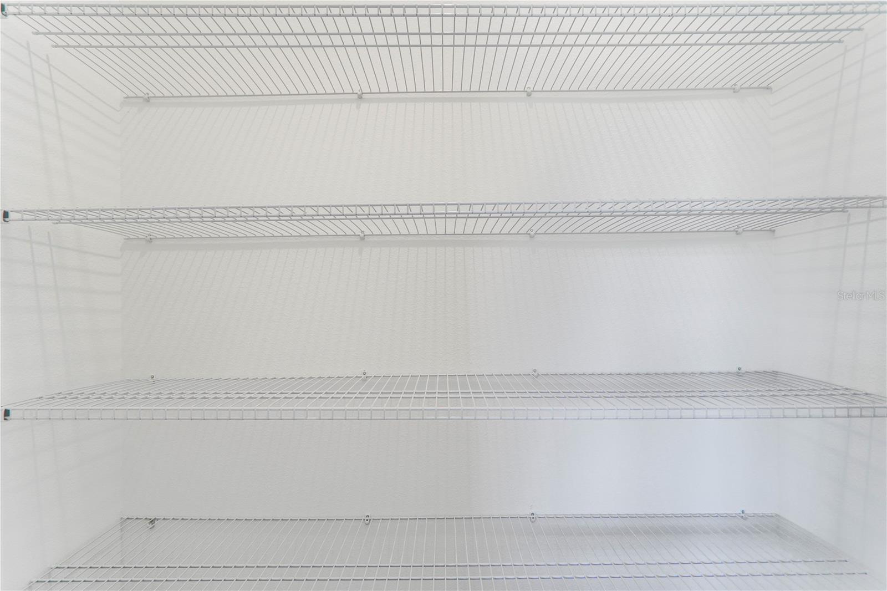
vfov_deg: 67.4
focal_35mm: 18
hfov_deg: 90.0
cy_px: 296
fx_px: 443
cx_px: 444
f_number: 2.2
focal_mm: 12
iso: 100
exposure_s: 1/50
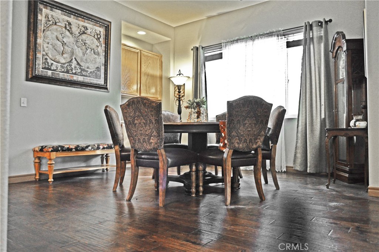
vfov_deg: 47.8
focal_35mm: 27
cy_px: 126
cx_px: 190
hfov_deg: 67.4
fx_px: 284
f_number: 3.5
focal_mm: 18
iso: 800
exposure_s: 1/30
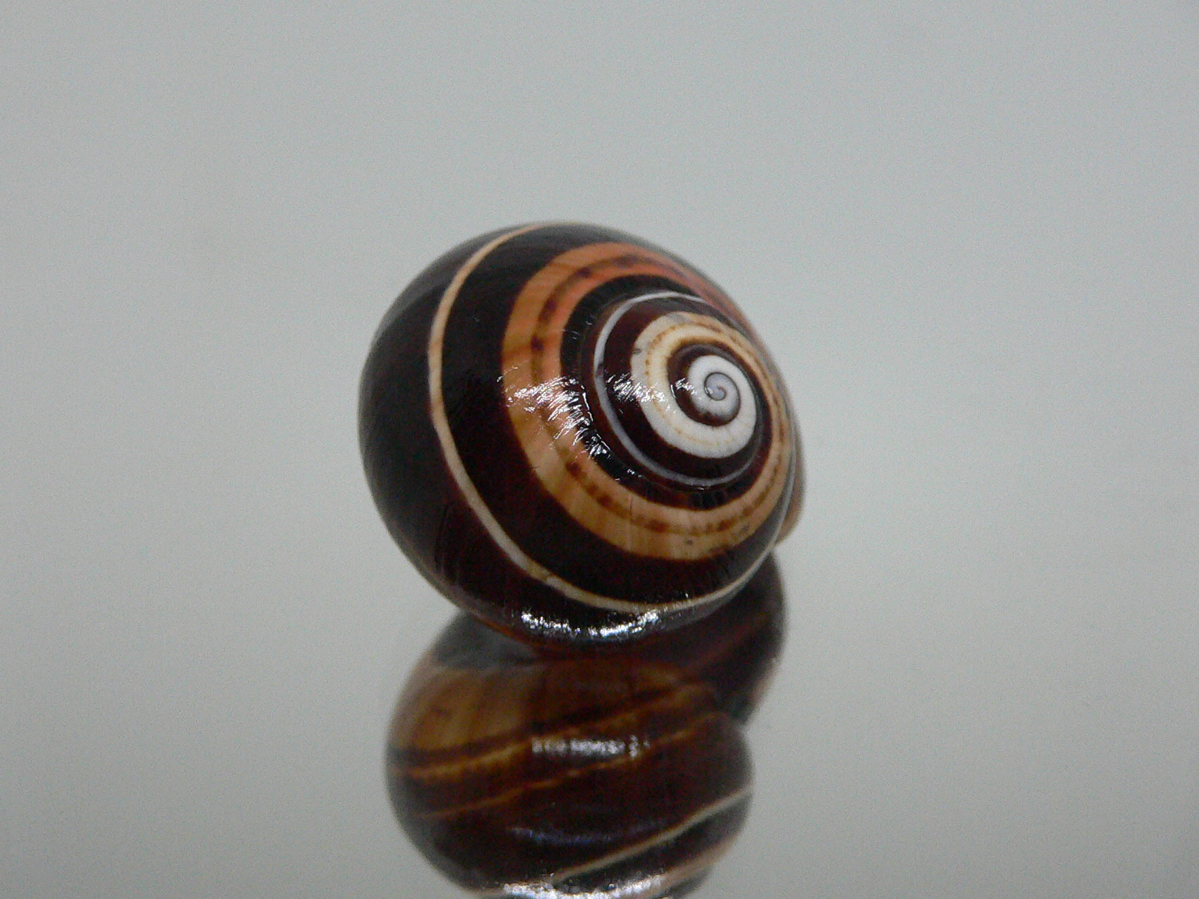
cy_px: 467
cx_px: 561
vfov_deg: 36.0
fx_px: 1385
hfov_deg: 46.8
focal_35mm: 40
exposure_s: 1/50
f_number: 2.8
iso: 200
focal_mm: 4.6
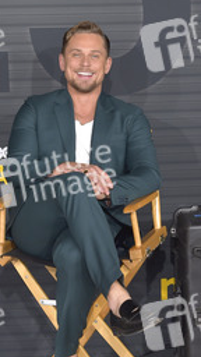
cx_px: 86
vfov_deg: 22.3
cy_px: 248
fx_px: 900
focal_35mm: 95
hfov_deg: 12.7
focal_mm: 58
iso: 320
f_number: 6.3
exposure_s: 1/250
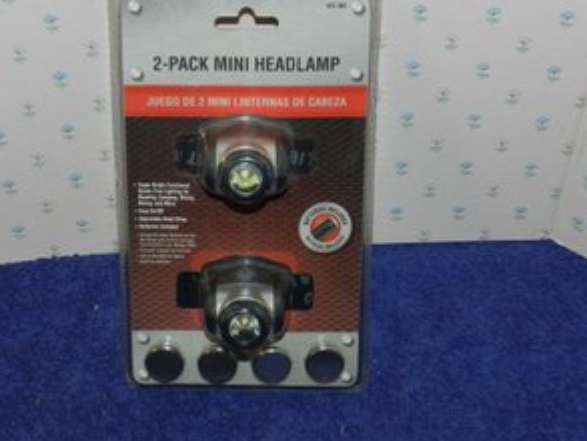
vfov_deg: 23.7
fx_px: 1052
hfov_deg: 31.2
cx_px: 259
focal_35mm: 62
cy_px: 195
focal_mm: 9.4
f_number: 4.4
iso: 200
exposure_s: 1/30
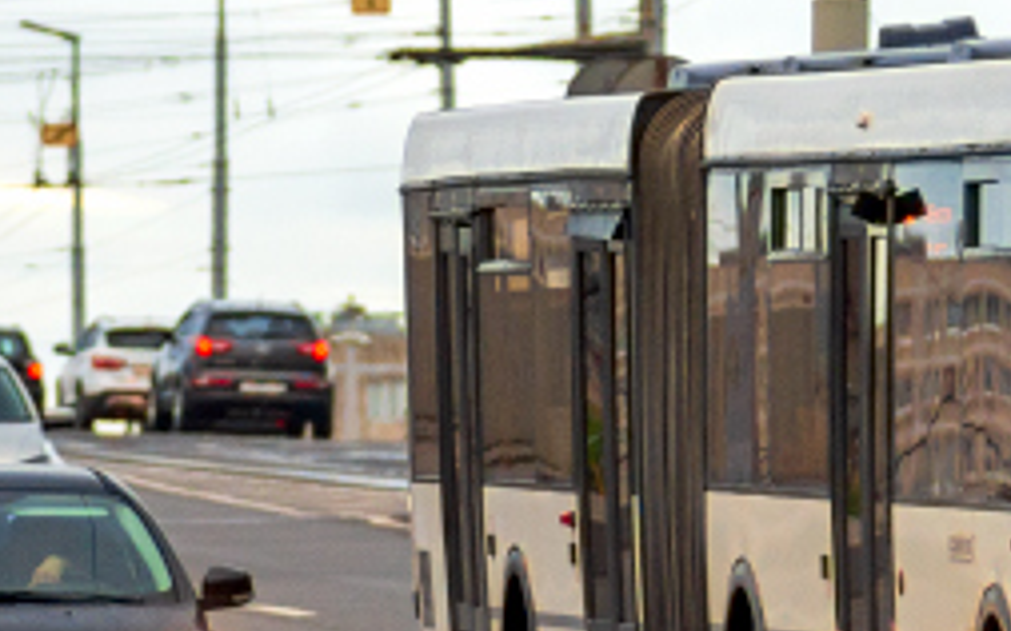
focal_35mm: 653
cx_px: 1171
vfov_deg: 2.0
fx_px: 17988
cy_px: 144
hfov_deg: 3.2
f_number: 2.8
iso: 500
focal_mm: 135
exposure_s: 1/500
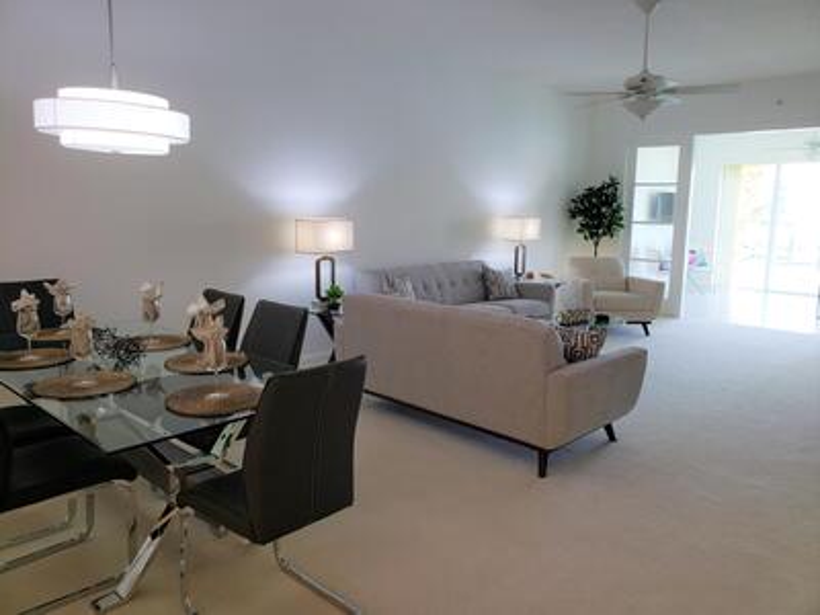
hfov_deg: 67.3
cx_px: 410
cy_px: 308
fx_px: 616
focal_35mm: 26
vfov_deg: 53.1
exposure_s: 1/60
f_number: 2.4
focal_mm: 4.3
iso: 64
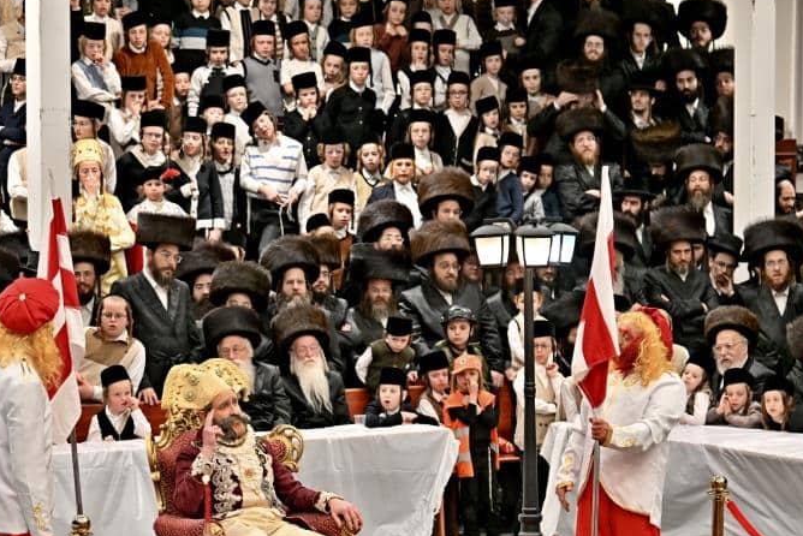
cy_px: 373
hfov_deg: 14.5
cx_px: 411
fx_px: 3146
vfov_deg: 9.7
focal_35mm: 141
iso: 320
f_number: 2.8
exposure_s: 1/320
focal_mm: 92
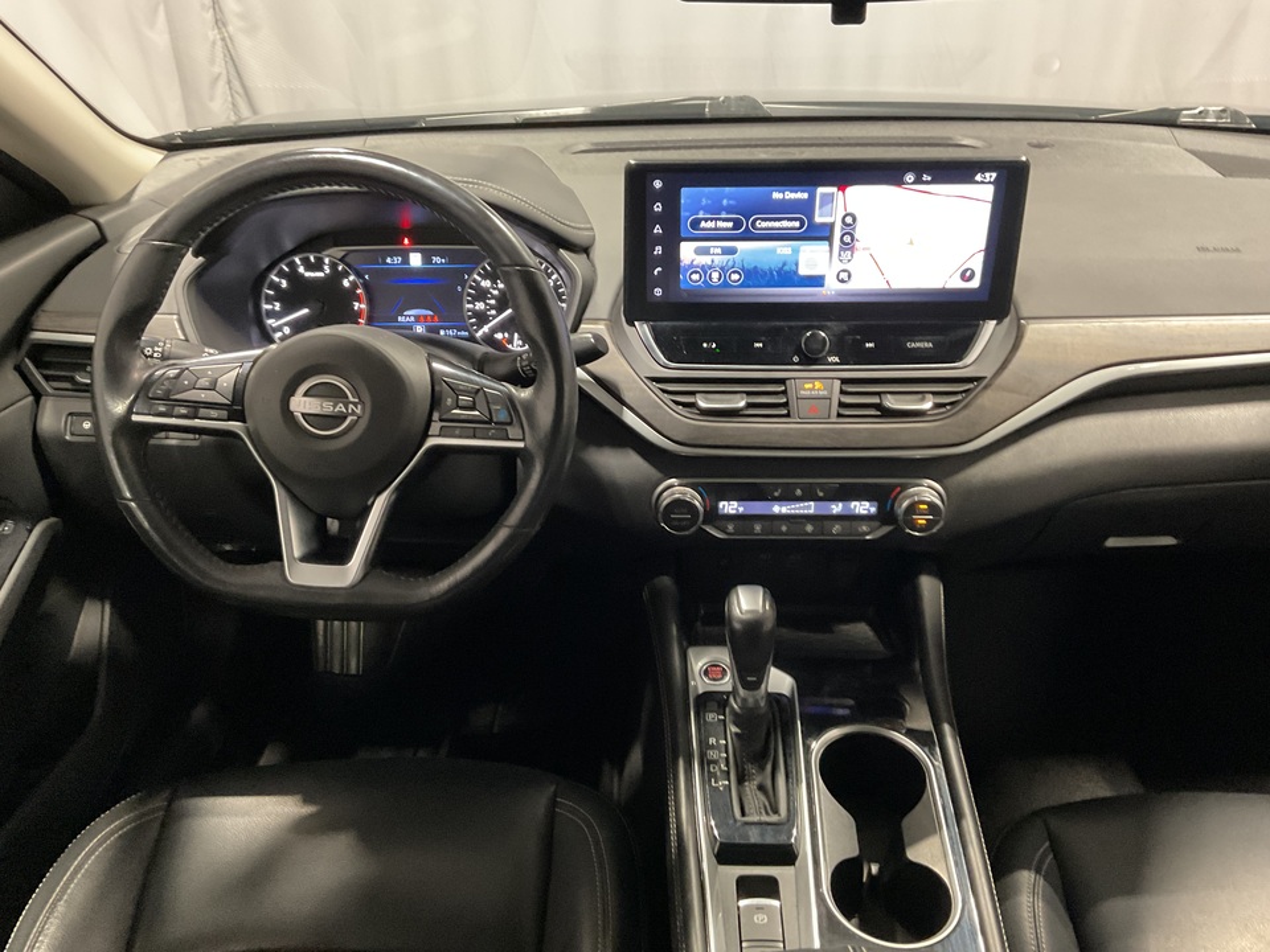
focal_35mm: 29
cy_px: 476
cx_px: 635
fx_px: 1064
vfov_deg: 48.2
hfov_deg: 61.7
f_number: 1.8
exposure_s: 1/30
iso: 250
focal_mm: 3
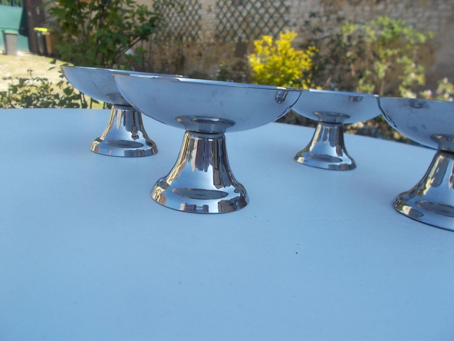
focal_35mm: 26
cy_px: 170
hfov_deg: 67.3
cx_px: 227
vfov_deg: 53.1
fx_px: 341
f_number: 3.2
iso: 80
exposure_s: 1/400
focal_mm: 4.6
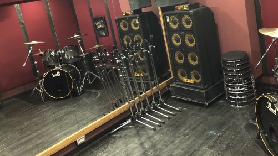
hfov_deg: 51.5
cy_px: 24
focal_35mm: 39
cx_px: 157
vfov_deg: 29.5
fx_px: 288
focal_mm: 3.99
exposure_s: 1/7
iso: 100
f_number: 1.8
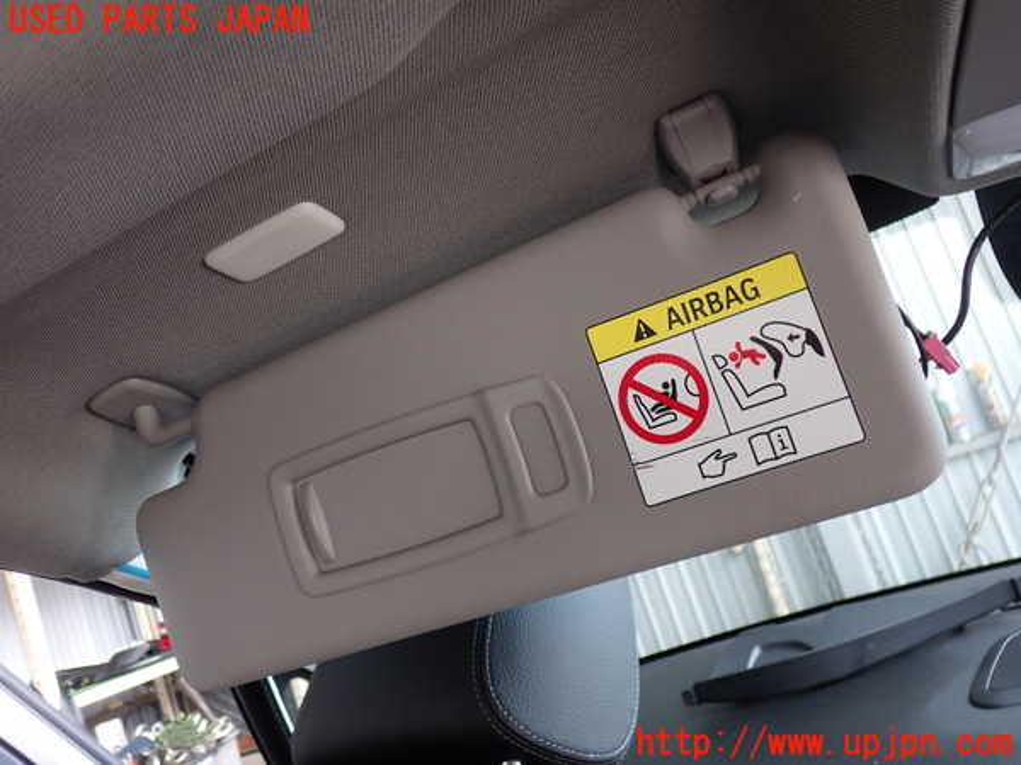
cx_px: 510
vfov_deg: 46.8
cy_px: 382
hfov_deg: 60.0
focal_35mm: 30
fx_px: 885
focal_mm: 5.4
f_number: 2.3
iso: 200
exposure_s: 1/60
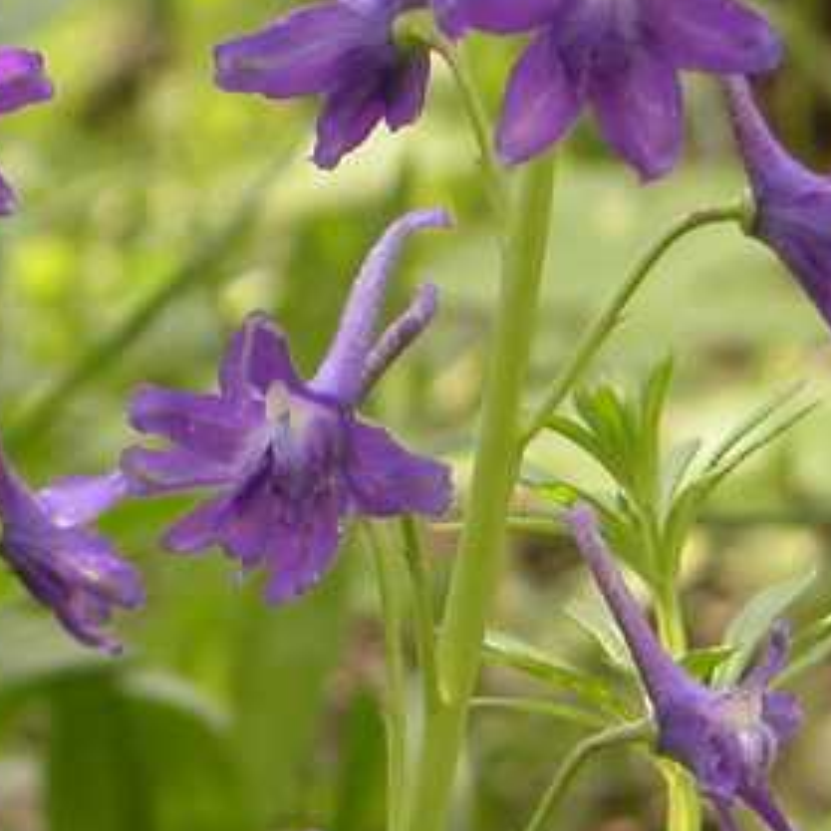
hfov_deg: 4.6
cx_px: -332
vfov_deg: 4.6
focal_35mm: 379
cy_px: 284
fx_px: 10294
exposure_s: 1/90
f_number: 3.6
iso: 100
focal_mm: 23.7
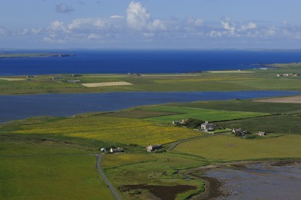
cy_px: 100
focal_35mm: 80
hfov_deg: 25.4
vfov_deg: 17.1
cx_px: 150
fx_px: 669
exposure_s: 1/800
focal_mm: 80
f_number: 10
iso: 400
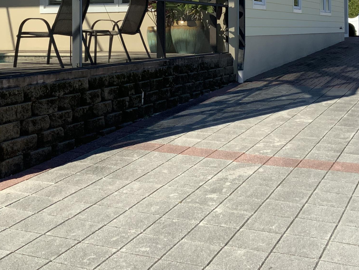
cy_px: 17
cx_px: 211
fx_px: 602
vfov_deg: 24.4
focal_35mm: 58
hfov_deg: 33.2
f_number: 1.8
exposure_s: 1/1342
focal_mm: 3
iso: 16
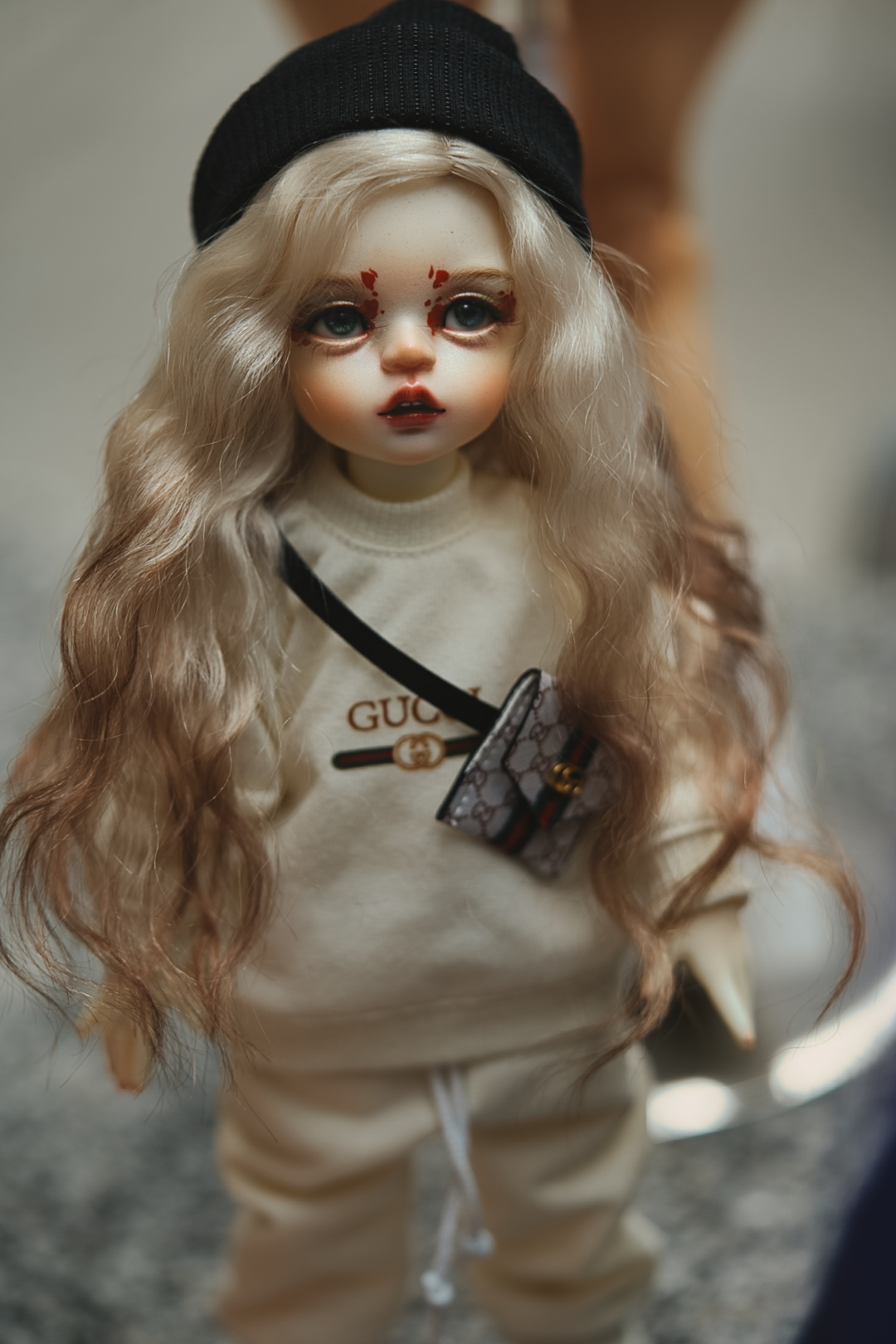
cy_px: 672
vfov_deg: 22.6
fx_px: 3360
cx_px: 448
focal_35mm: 90
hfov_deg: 15.2
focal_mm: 90
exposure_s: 1/200
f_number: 2.8
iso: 100
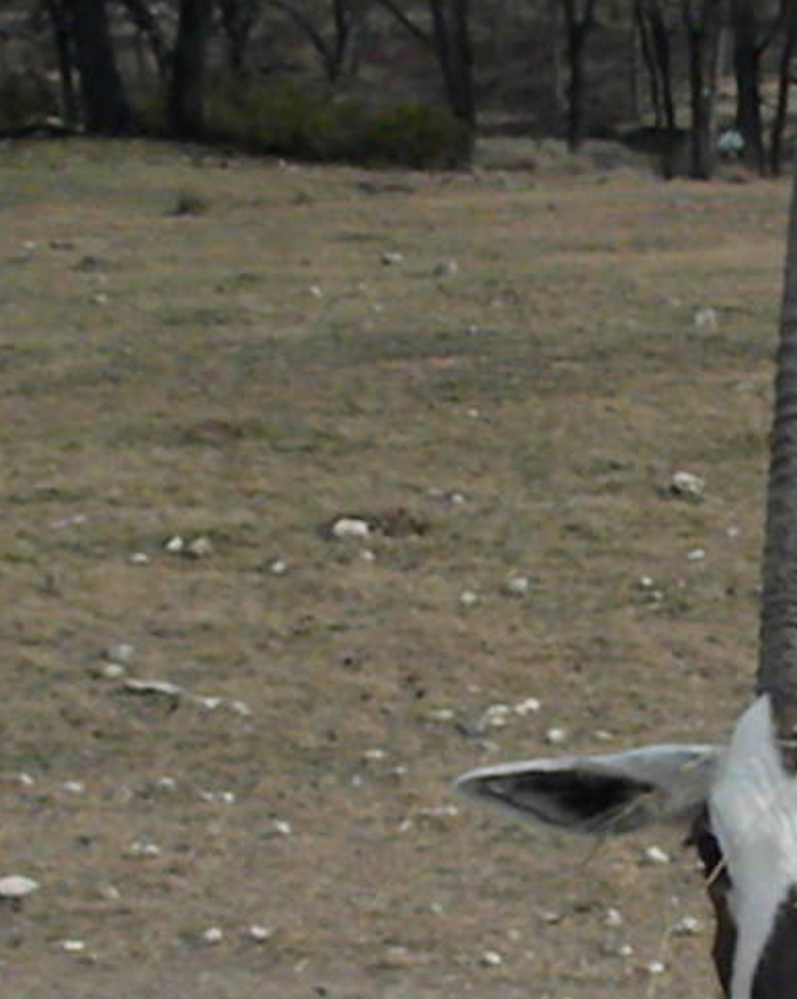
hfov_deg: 12.8
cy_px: 882
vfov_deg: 16.0
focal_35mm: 119
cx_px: 803
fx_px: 3513
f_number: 10
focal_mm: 6.6
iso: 640
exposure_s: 1/805
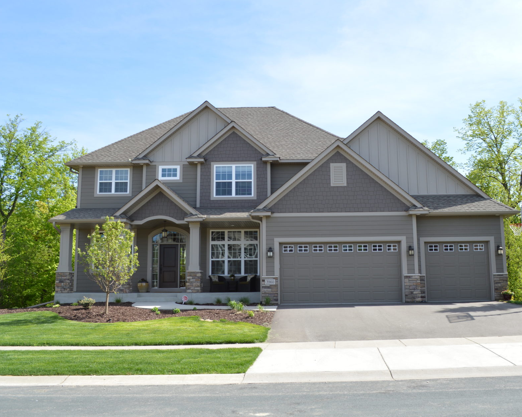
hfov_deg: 54.0
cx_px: 300
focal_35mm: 33
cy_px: 196
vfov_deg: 44.5
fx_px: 510
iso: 100
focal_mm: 18
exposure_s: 1/200
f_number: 7.1
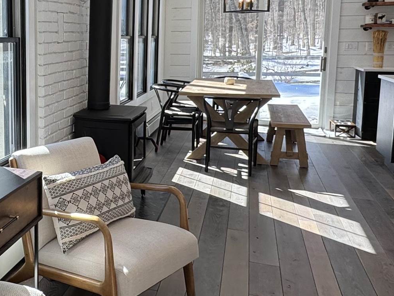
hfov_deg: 40.6
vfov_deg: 33.3
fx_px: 489
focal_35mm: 43
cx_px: 42
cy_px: 101
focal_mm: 2.22
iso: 40
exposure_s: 1/186
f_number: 2.2
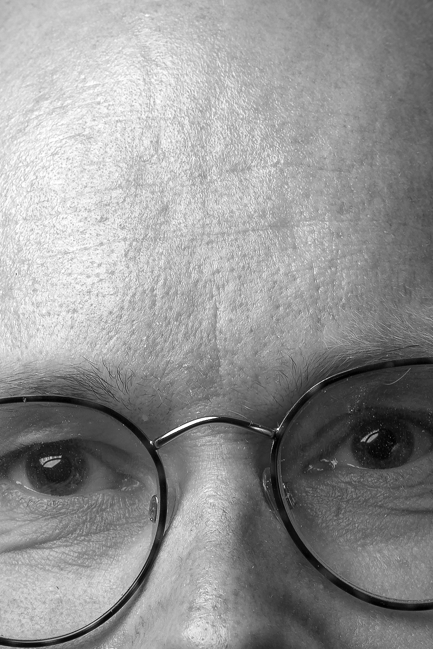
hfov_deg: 5.5
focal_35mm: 250
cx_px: 268
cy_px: 805
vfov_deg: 8.1
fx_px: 4510
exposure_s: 1/125
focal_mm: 65
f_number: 5.6
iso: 100
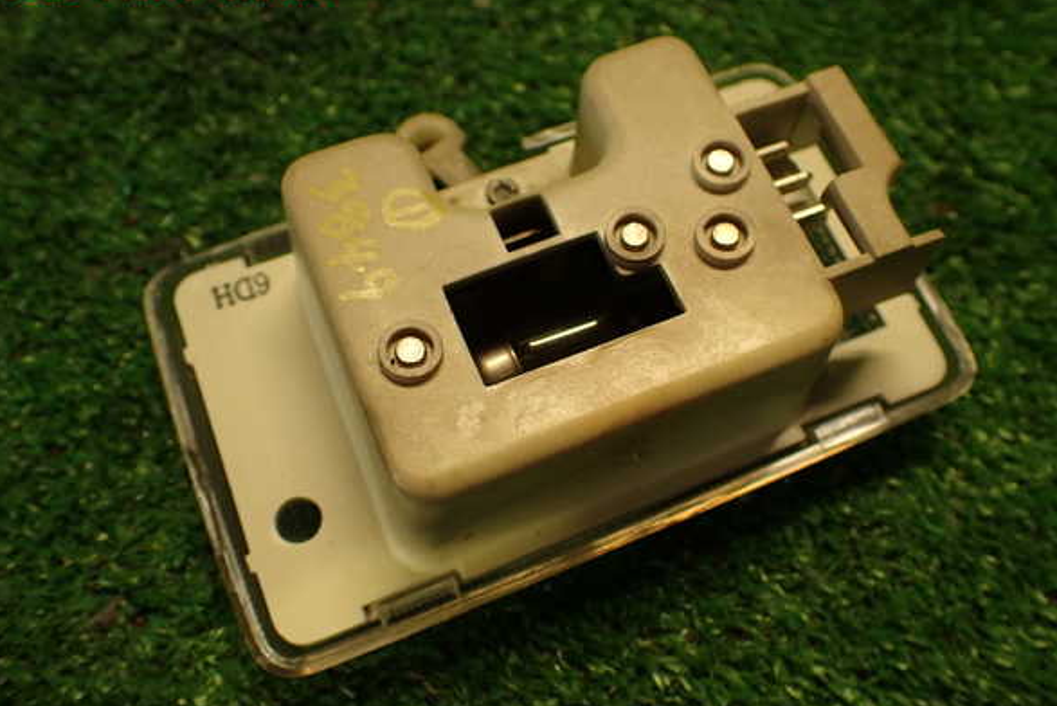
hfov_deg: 55.8
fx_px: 999
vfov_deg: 38.9
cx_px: 533
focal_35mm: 34
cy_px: 369
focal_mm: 5.79
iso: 200
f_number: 2.4
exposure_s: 1/50
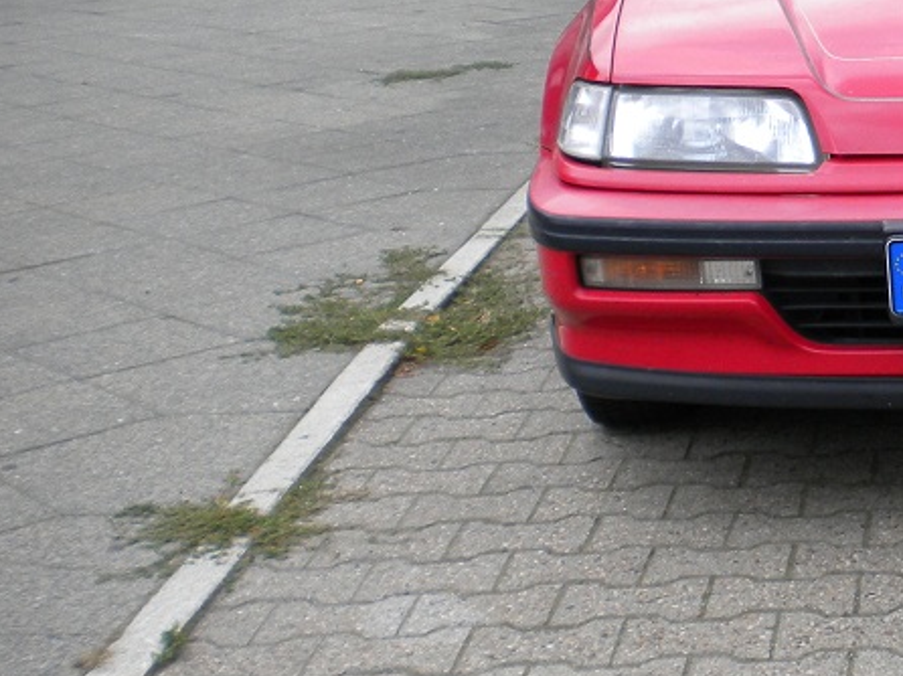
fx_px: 2242
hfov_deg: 21.1
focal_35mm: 86
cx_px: 1092
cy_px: 268
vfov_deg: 17.1
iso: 80
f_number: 4.6
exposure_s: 1/148
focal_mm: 6.3
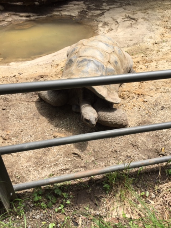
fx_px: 191
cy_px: 114
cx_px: 86
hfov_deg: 48.2
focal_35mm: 29
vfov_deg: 61.7
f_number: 2.2
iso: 32
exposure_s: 1/682
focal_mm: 4.15
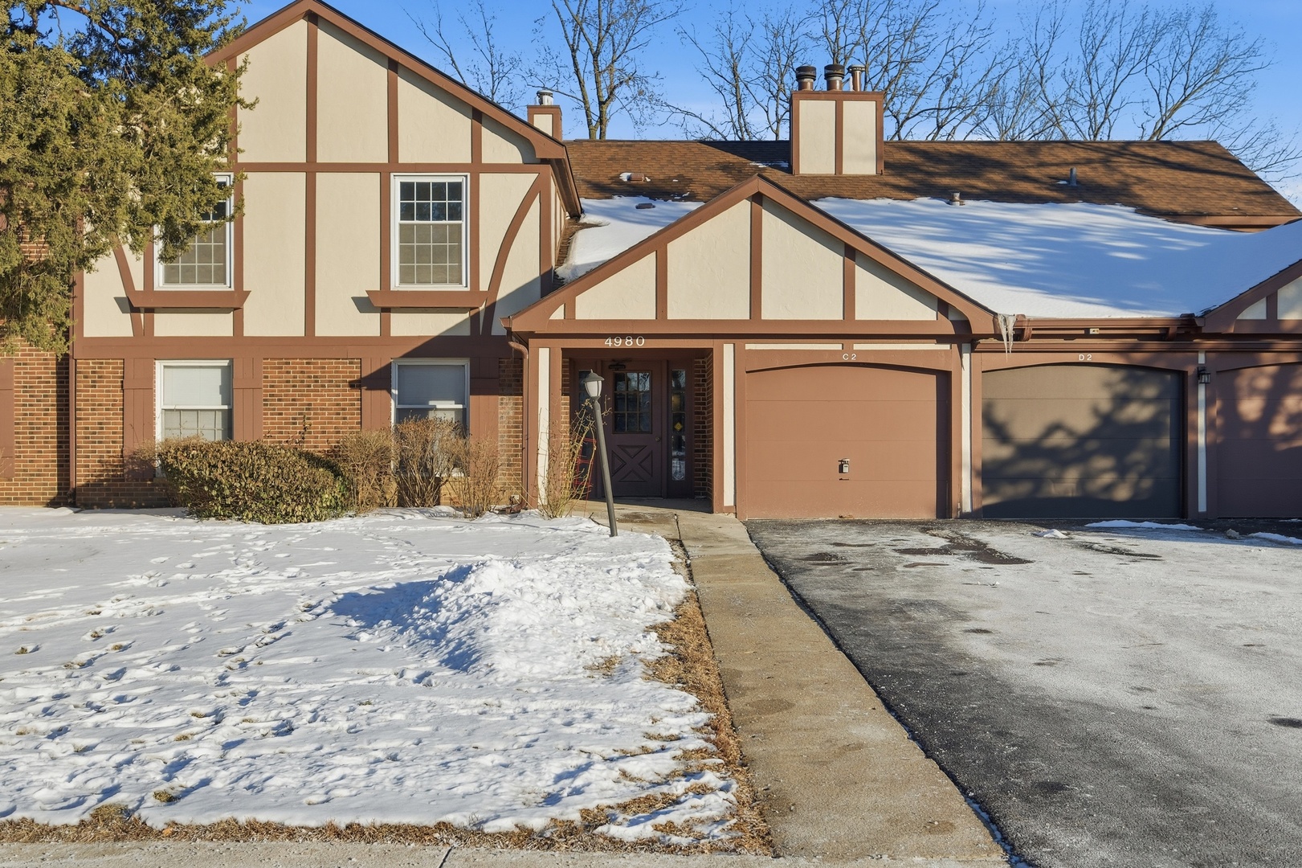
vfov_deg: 36.9
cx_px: 651
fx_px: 1302
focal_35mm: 36
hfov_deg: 53.1
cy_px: 434
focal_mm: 24
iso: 400
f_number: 5
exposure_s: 1/32000
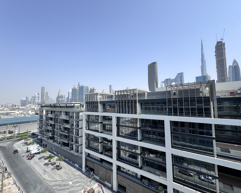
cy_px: 97
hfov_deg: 96.8
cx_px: 121
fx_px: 107
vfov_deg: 84.0
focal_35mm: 15
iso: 50
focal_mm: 2.22
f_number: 2.2
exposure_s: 1/1748
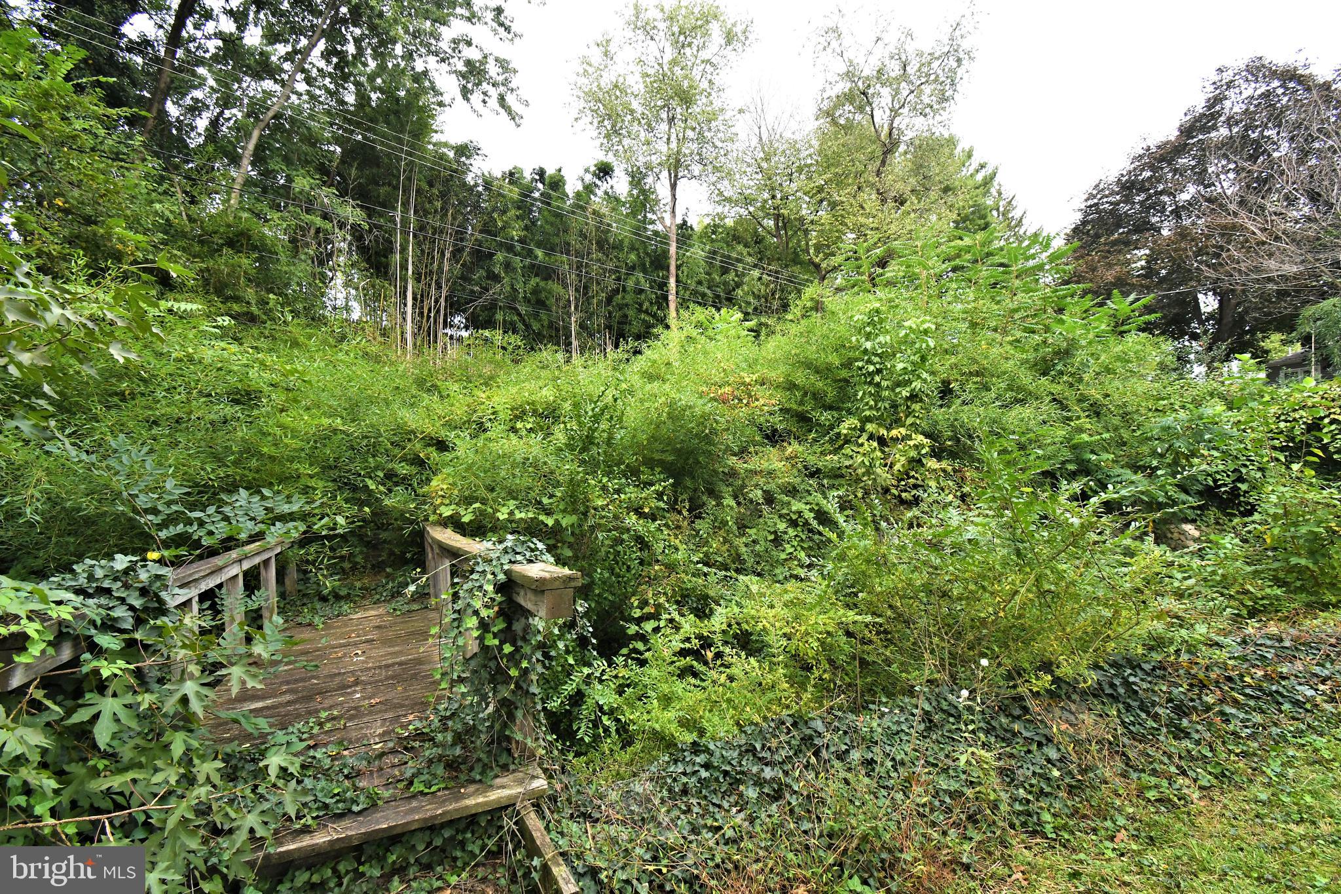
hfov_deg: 100.4
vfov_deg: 77.3
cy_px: 447
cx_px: 670
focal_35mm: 15
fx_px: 559
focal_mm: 10
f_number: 8
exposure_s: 1/500
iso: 1000
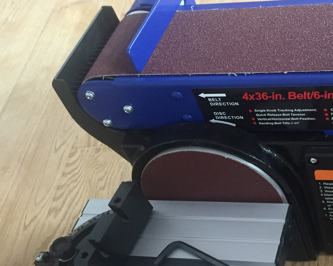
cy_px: 199
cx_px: 321
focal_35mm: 55
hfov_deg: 31.9
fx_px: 542
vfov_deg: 27.2
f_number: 2.2
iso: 200
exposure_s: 1/30
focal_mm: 4.15
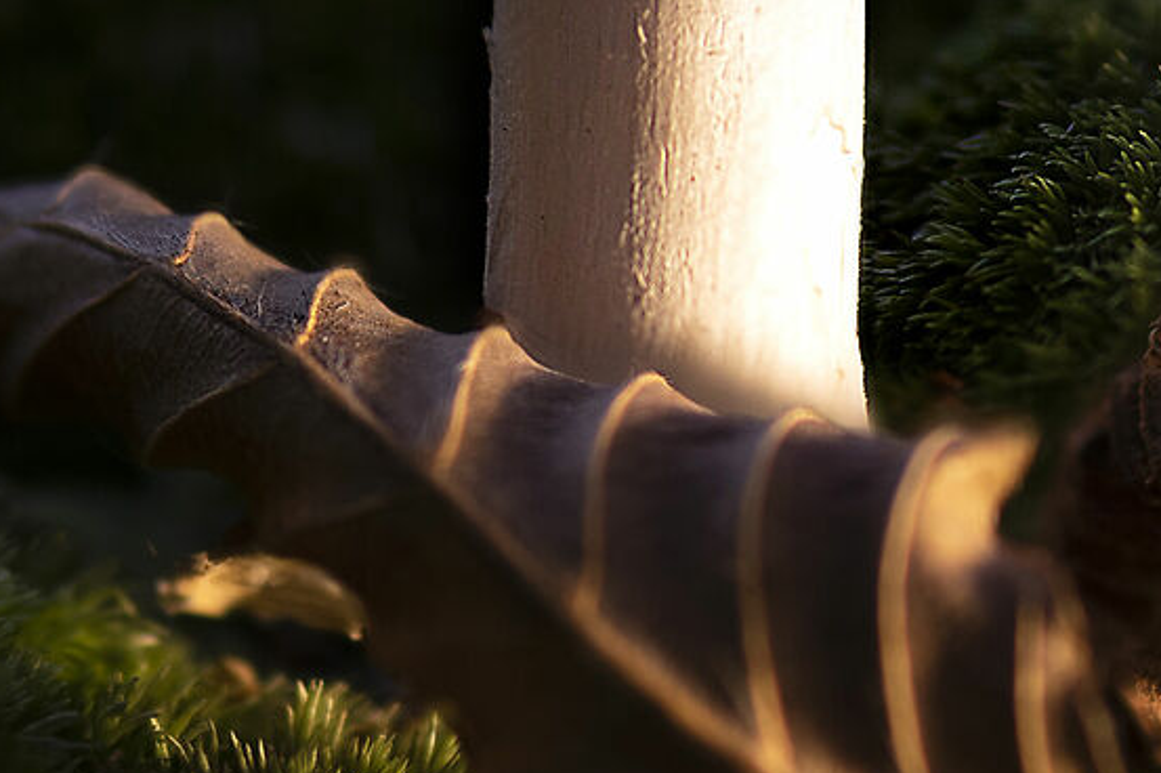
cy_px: -475
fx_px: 14697
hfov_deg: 4.5
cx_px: 1098
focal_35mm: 456
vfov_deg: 3.0
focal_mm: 105
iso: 100
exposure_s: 1/320
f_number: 3.2
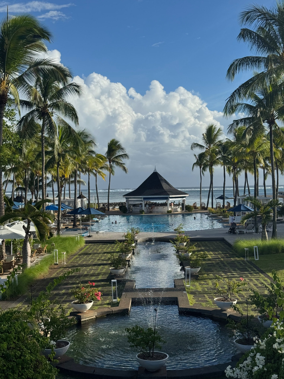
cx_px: 142
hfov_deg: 30.3
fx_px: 525
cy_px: 190
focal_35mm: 48
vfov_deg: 39.7
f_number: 1.78
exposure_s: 1/5848
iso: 64
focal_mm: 6.76
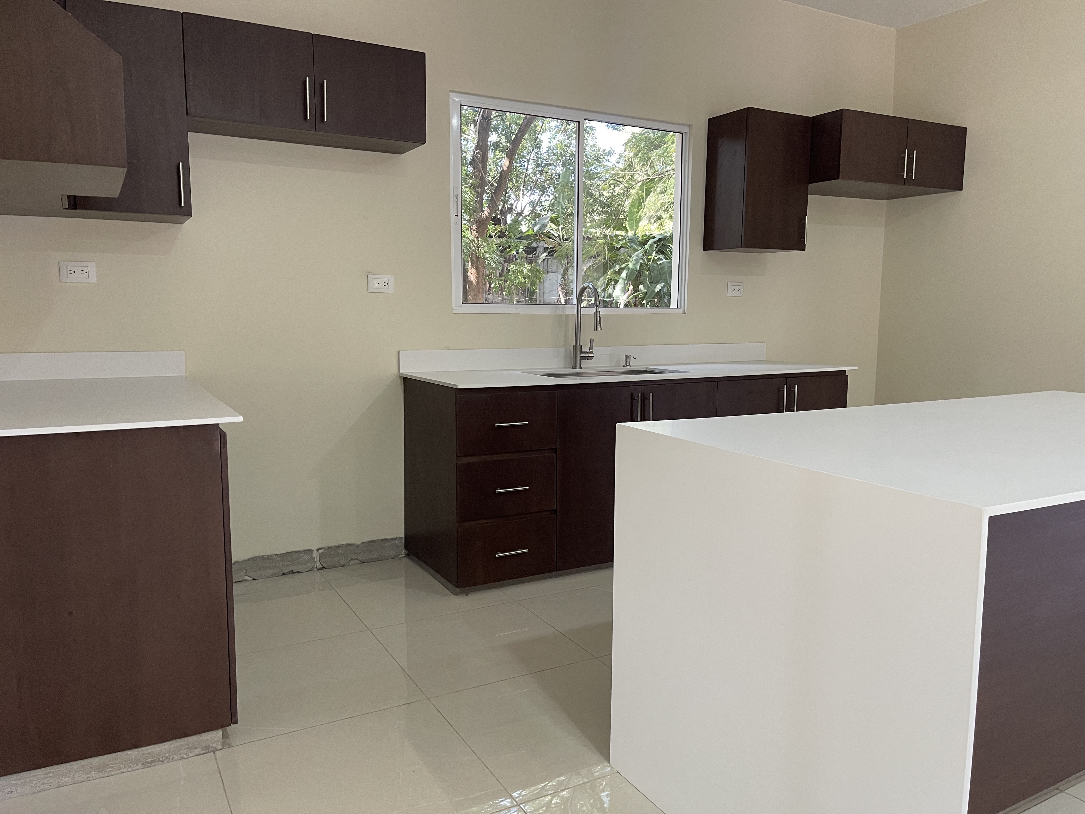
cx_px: 542
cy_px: 407
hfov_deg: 69.4
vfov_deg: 54.9
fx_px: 784
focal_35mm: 25
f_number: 1.6
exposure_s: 1/60
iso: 200
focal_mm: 5.1
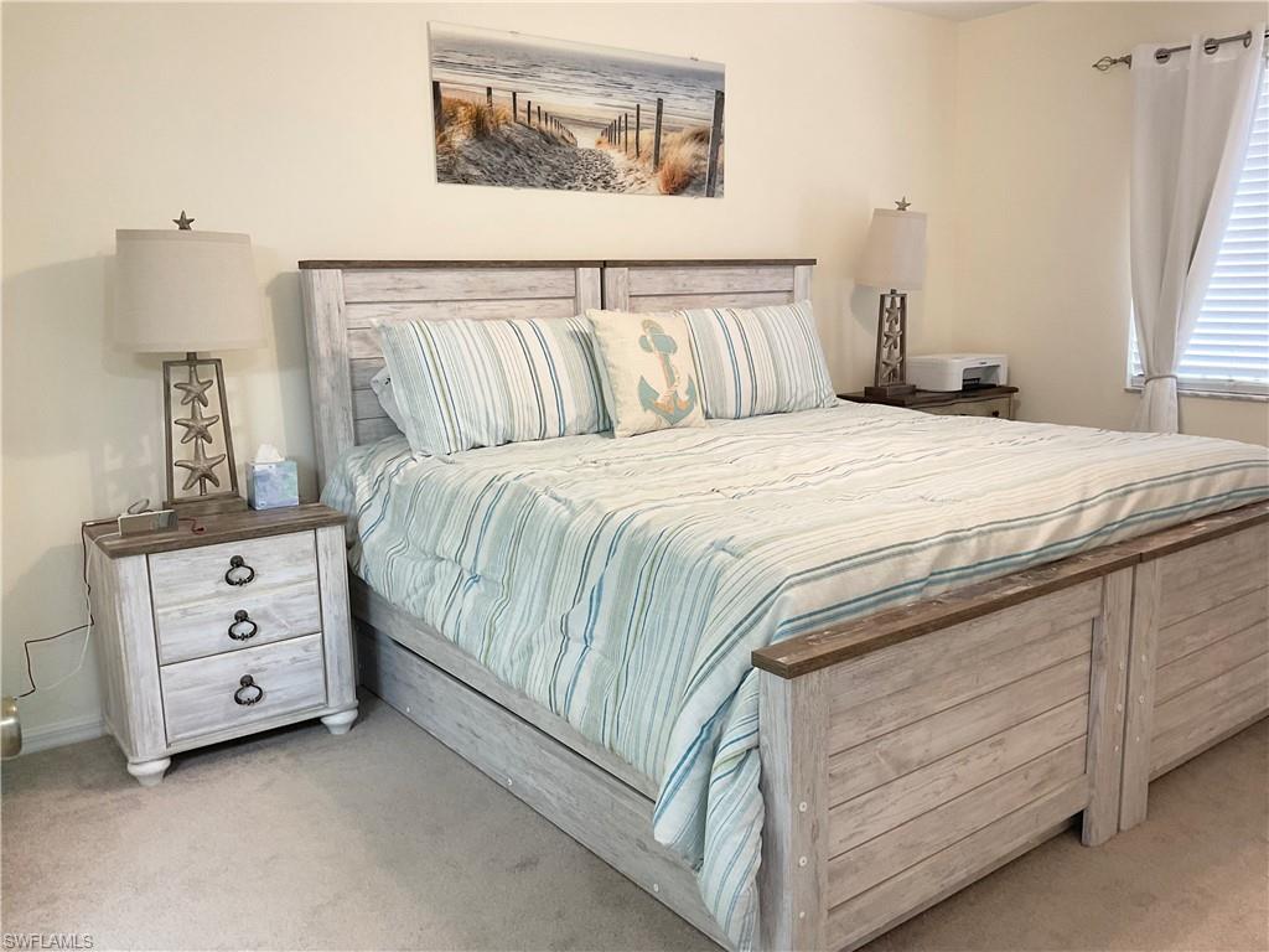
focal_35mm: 29
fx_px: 1063
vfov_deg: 48.2
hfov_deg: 61.7
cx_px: 634
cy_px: 476
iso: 64
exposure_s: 1/60
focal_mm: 3
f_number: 1.8
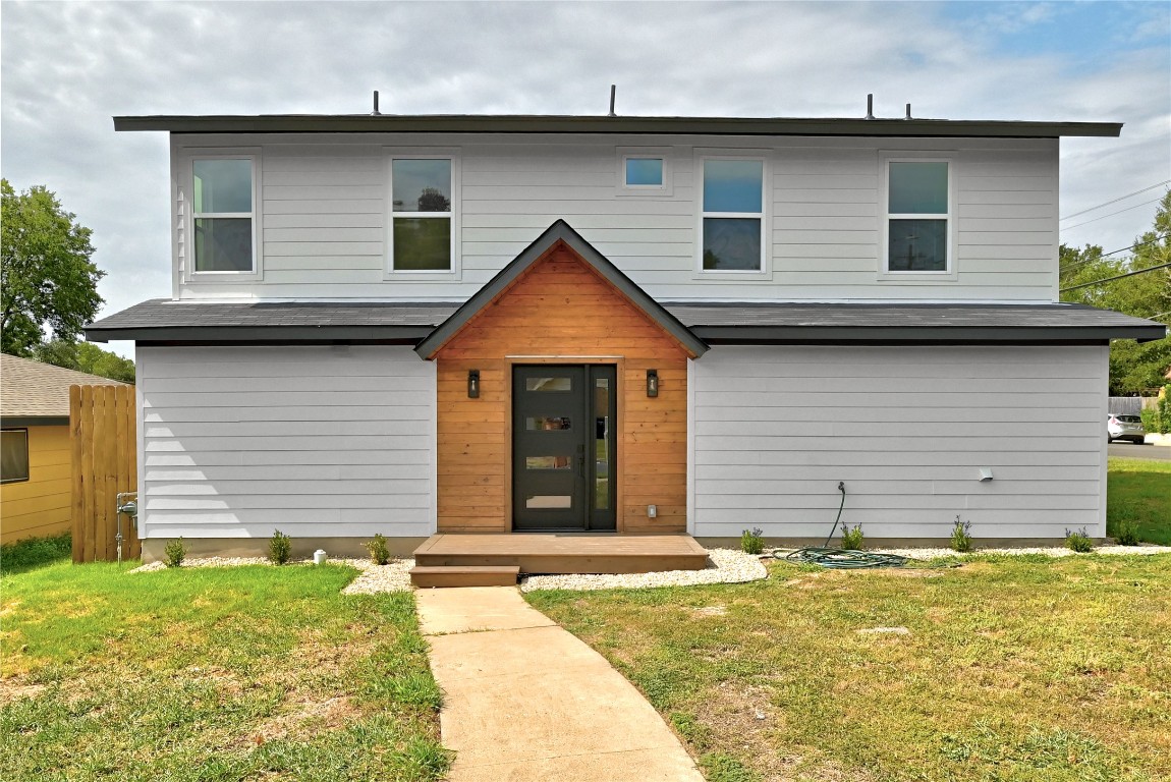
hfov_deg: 104.2
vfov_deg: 81.3
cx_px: 586
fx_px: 456
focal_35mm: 14
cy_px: 391
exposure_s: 1/500
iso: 400
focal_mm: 14
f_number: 10
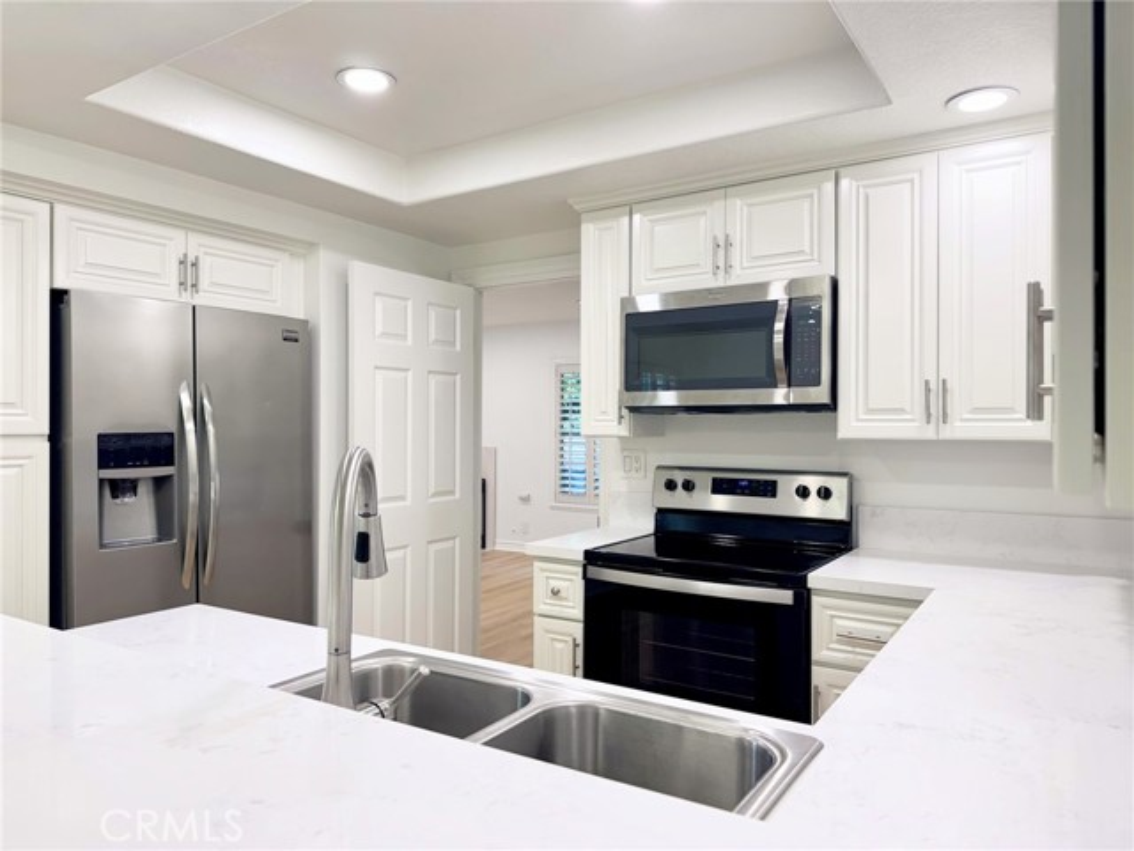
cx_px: 567
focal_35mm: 24
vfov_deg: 56.8
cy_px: 426
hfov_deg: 71.6
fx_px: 786
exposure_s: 1/120
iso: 64
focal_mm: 6.76
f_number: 1.78
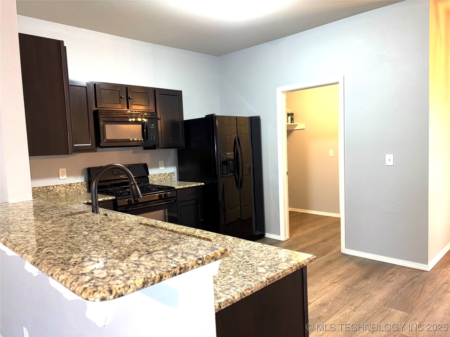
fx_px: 338
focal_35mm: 26
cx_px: 225
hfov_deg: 67.3
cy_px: 168
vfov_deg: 53.1
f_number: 1.6
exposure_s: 1/15
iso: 80
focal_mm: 5.96
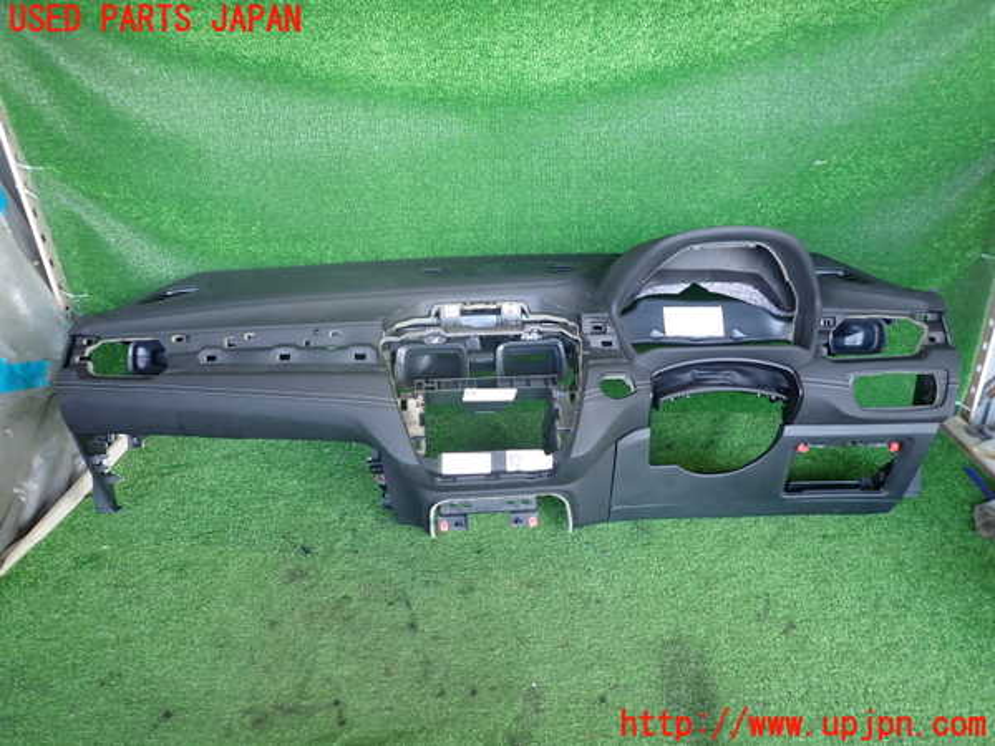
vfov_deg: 54.9
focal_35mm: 25
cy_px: 373
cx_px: 498
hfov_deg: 69.4
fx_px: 719
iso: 200
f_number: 2
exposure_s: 1/30
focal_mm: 4.5
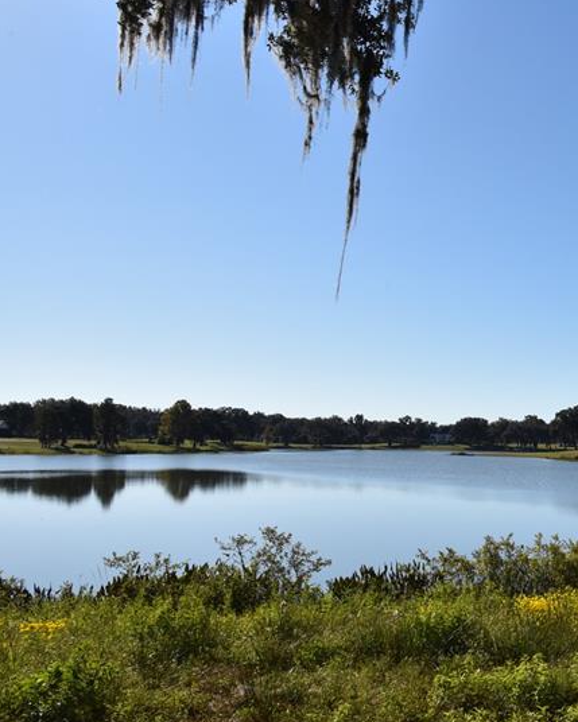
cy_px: 410
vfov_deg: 42.8
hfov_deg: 31.3
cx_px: 622
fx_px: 919
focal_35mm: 43
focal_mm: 24
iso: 1250
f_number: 16
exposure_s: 1/1250
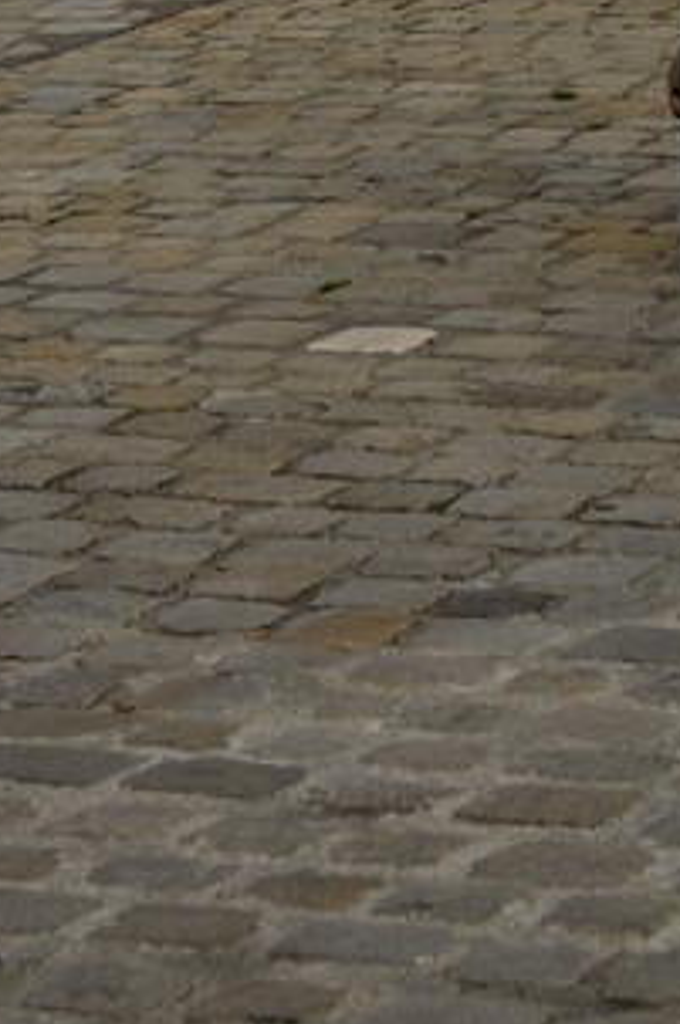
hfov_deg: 7.8
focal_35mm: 174
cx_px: 606
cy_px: -1318
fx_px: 4947
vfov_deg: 10.4
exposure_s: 1/160
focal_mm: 22
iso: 100
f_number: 8
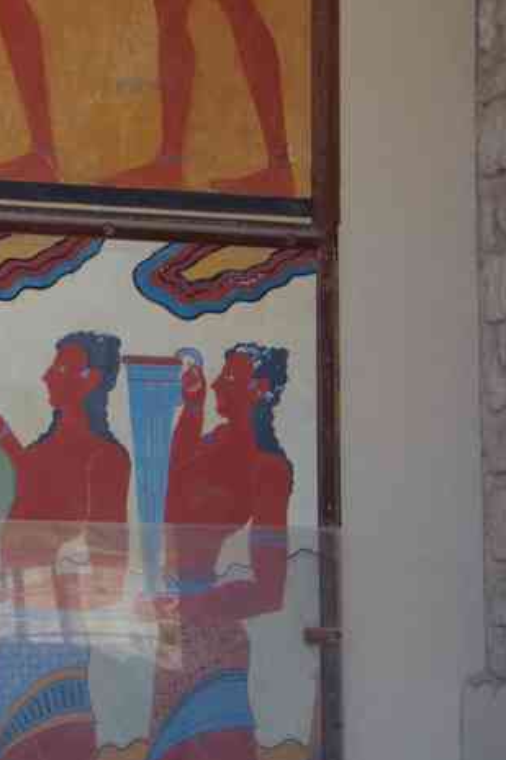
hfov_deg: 12.0
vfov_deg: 18.0
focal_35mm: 113
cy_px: 214
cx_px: 7
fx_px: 2386
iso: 1600
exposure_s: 1/500
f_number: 5.6
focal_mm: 35
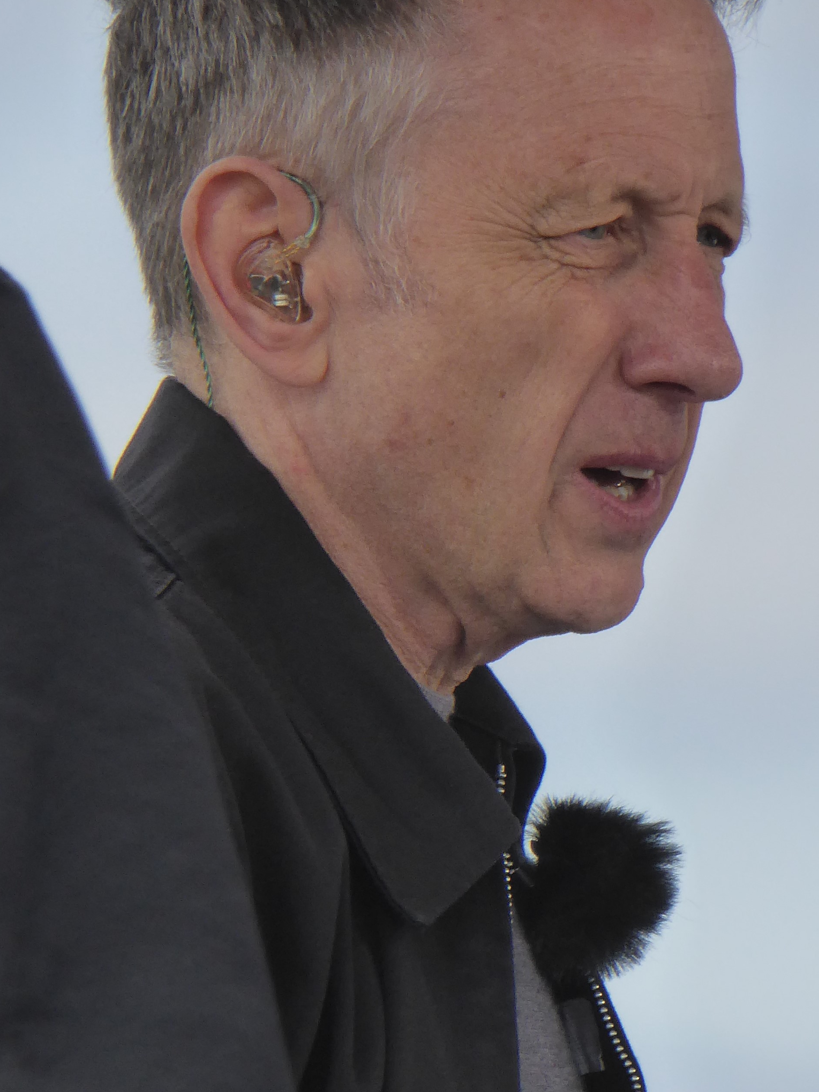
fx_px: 33218
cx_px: 642
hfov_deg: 1.4
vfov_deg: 1.9
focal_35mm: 1053
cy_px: 519
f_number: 6.1
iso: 160
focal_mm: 107.5
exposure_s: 1/320
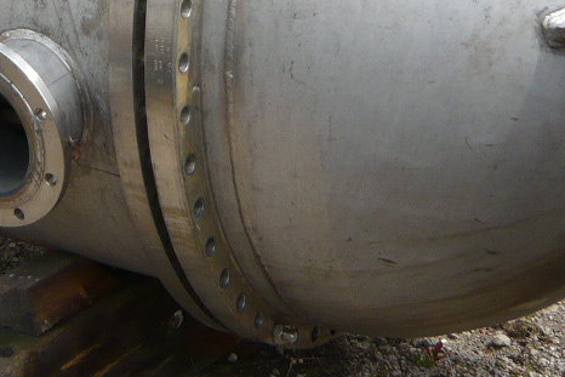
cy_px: -33
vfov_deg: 16.6
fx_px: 1256
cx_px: 98
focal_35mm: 80
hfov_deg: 24.9
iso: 100
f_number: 2.8
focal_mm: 4.6
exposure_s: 1/800
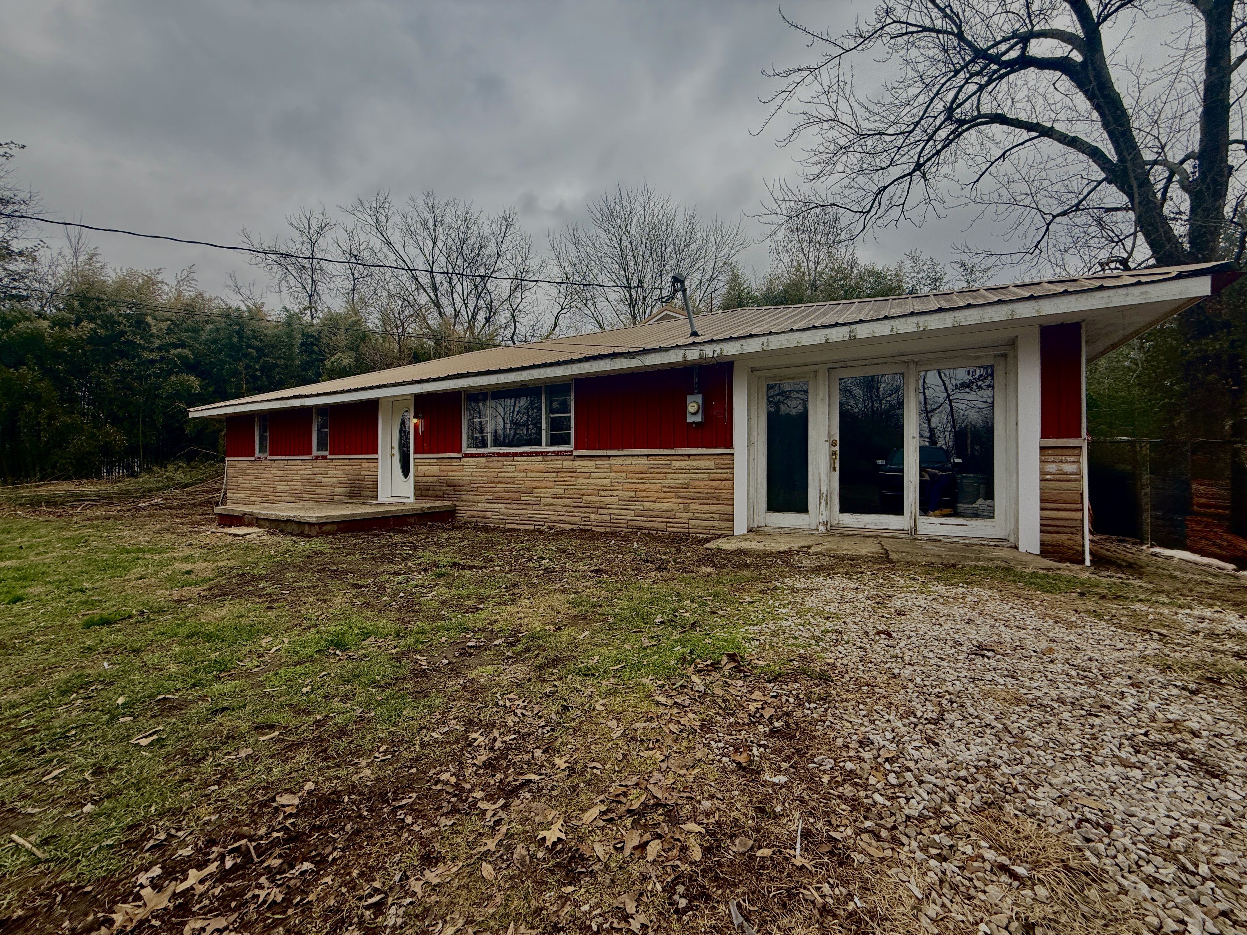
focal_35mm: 14
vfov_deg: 85.7
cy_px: 468
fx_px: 504
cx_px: 624
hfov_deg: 102.1
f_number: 2.2
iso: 50
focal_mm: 2.22
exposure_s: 1/260
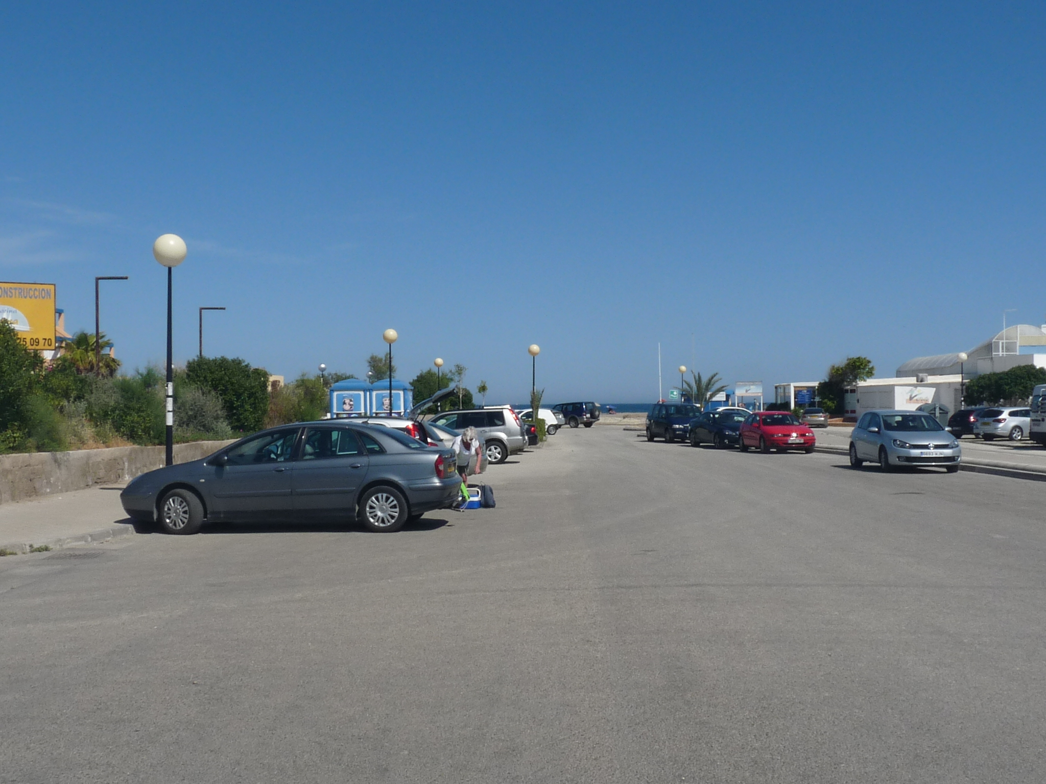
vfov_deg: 35.1
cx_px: 523
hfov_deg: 45.8
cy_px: 392
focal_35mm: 41
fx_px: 1239
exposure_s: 1/400
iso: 100
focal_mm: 4.8
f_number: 7.1
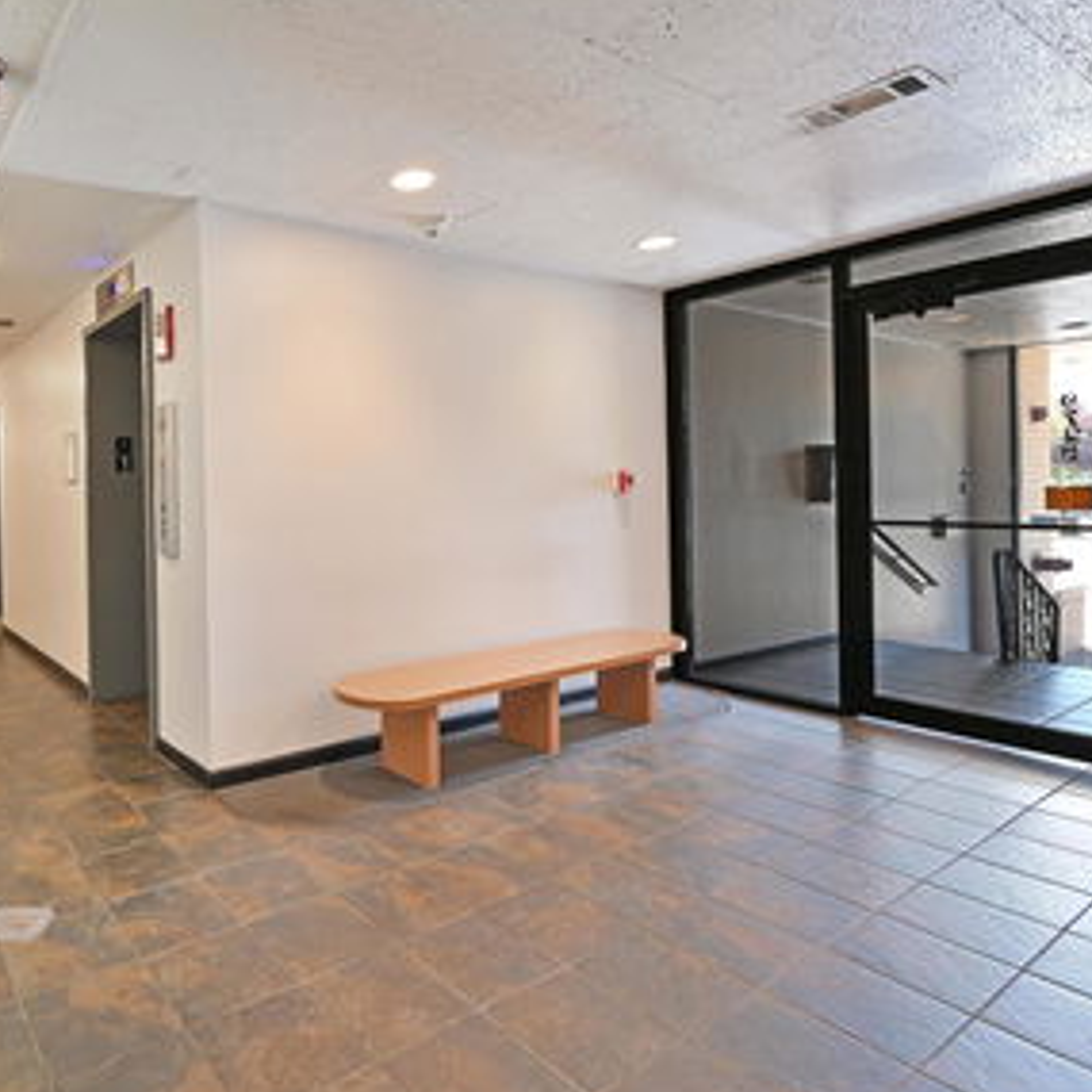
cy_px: 496
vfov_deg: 74.7
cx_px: 284
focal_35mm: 20
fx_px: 714
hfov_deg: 70.2
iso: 400
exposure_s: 1
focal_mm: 14
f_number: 8
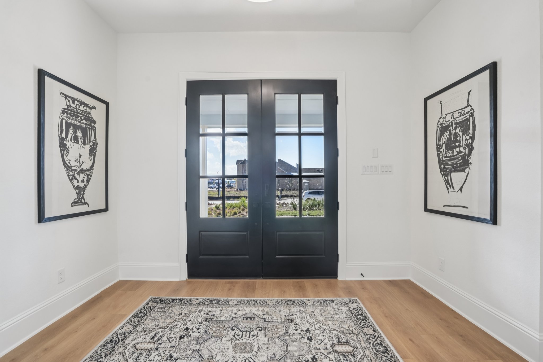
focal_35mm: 16
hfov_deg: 96.7
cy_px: 181
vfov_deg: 73.7
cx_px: 272
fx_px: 241
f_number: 8
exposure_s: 1/45
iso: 400
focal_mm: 16
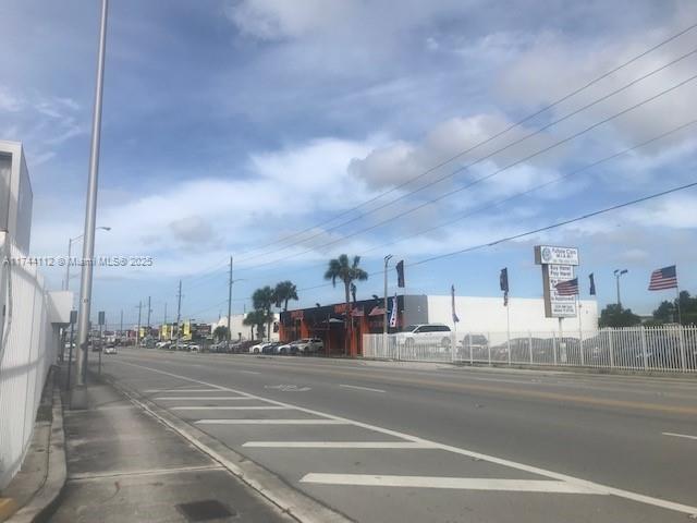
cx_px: 348
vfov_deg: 49.7
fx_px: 564
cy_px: 262
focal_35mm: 28
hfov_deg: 63.4
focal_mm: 3.99
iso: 20
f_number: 1.8
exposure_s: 1/4000
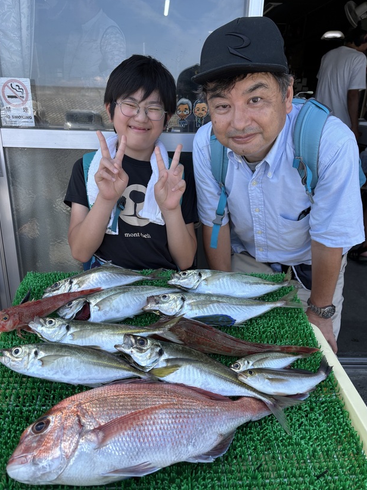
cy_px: 253
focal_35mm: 27
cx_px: 179
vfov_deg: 65.3
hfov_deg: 51.3
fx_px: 382
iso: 50
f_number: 1.6
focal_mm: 5.96
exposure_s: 1/702
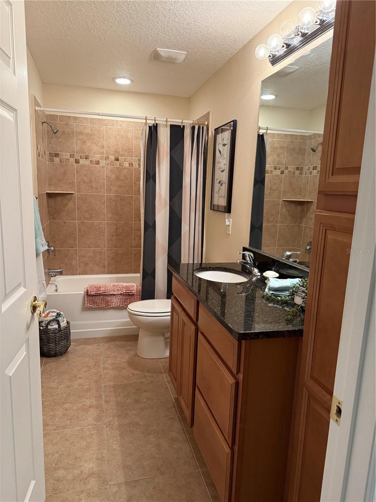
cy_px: 251
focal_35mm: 24
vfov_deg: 71.6
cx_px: 188
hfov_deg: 56.8
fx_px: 348
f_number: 1.78
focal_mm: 6.76
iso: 500
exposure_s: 1/60
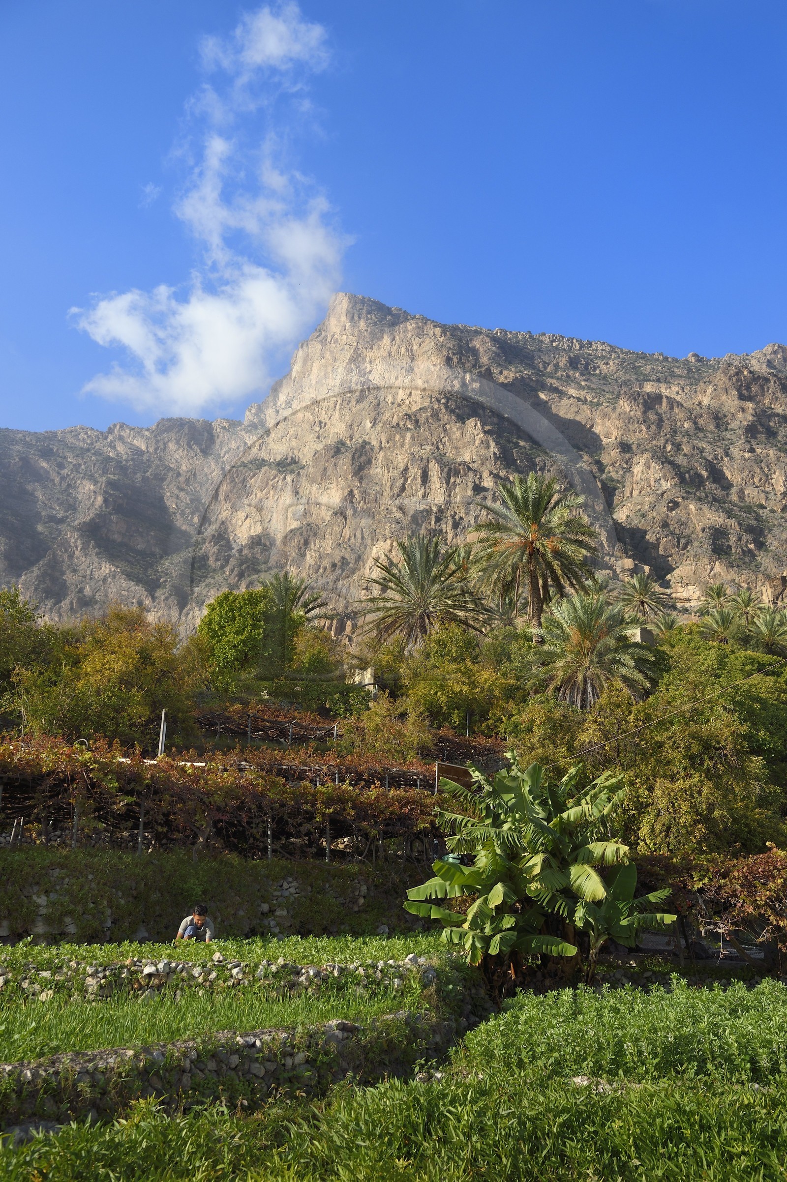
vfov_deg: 58.7
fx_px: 1050
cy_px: 591
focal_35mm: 32
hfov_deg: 41.1
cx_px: 394
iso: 200
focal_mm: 32
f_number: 9
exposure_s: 1/500
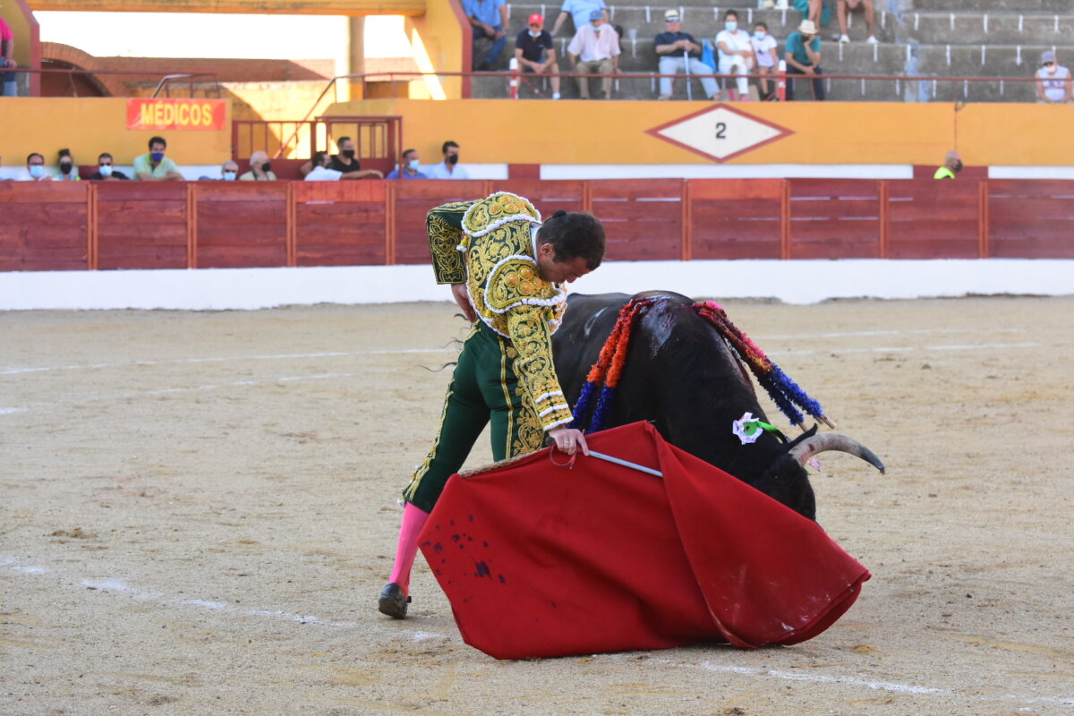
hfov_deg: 18.2
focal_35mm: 112
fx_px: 3356
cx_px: 537
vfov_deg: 12.2
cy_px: 358
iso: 800
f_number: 5.6
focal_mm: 75
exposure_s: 1/500
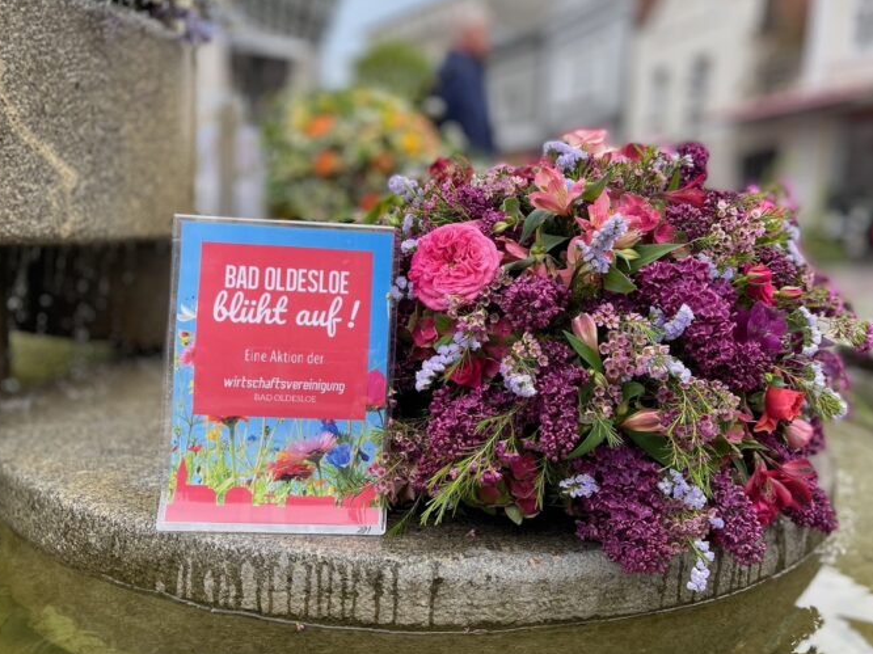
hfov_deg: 59.9
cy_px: 332
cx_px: 463
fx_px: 756
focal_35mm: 30
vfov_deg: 46.8
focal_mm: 5.1
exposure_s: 1/1011
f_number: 1.6
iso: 50
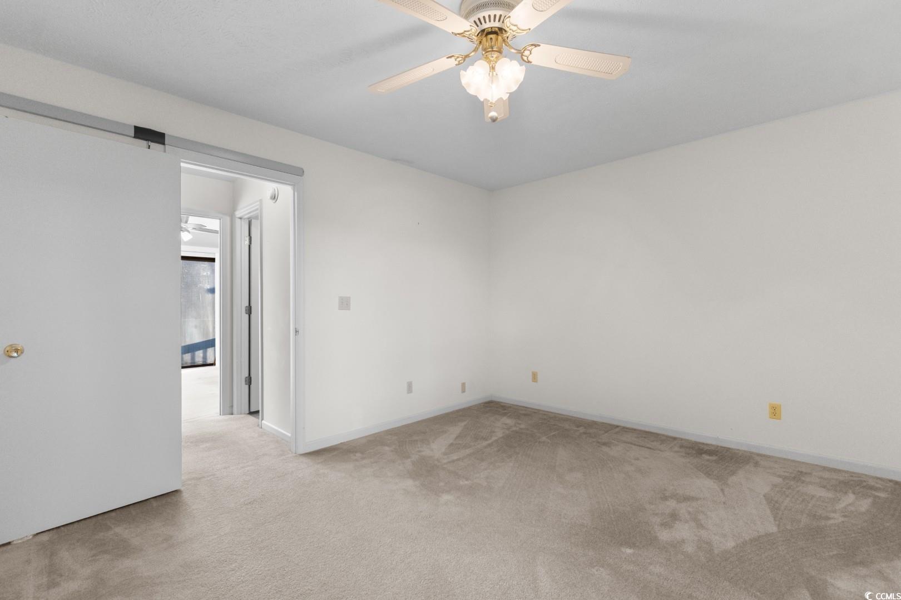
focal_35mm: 15
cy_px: 300
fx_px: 375
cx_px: 450
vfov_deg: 77.3
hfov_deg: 100.4
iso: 100
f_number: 4.5
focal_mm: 10
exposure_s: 1.6
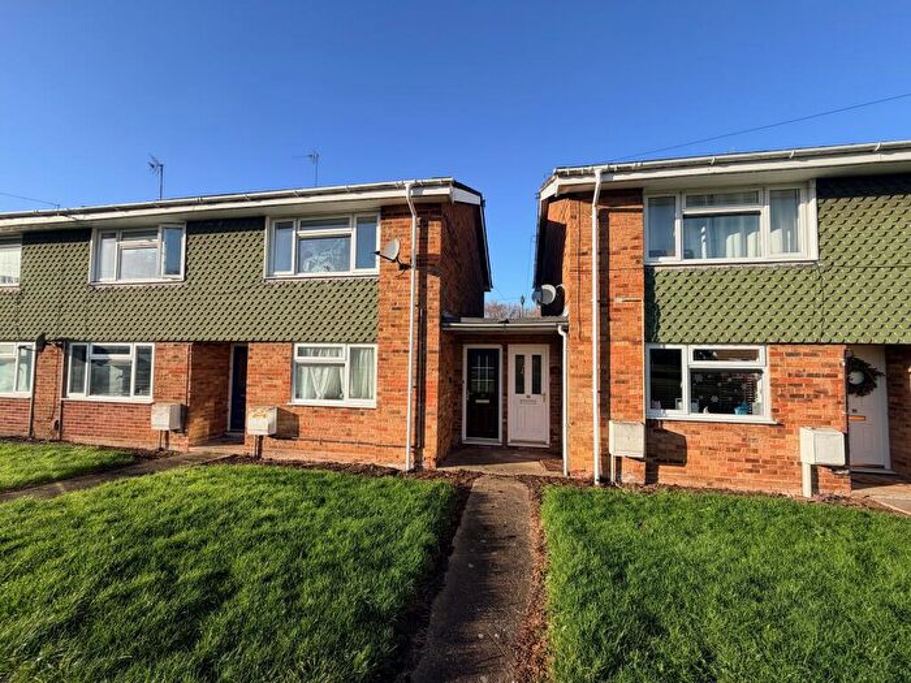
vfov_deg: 85.7
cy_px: 342
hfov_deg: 102.1
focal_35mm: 14
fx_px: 368
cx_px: 456
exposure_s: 1/770
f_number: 2.2
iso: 40
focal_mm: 2.22
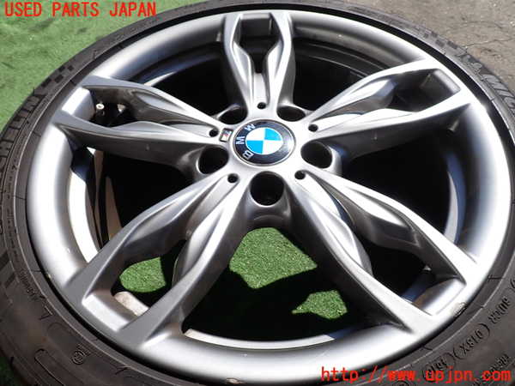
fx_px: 372
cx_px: 258
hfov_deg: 69.4
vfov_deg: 54.9
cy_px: 193
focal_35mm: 25
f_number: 8
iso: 100
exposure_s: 1/160
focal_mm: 4.5
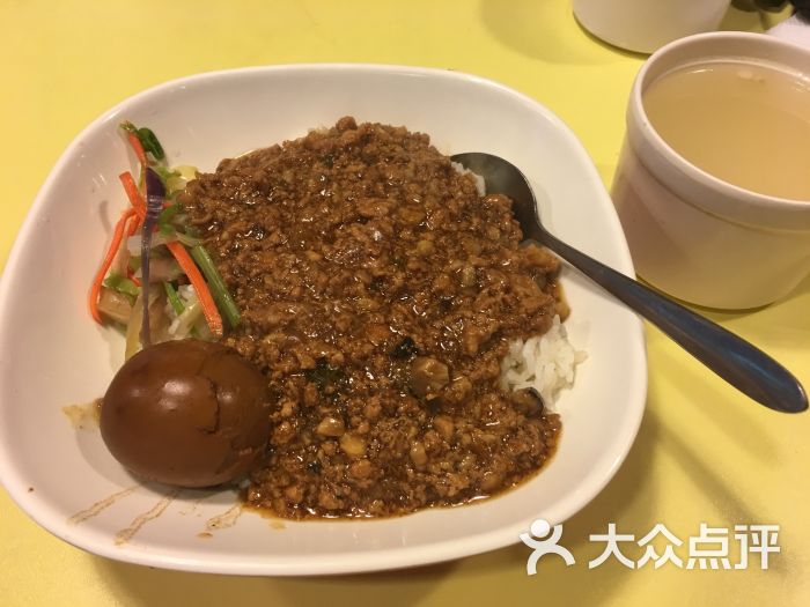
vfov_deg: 48.2
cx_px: 405
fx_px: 679
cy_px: 304
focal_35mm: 29
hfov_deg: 61.7
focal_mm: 4.15
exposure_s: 1/17
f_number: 2.2
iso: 32
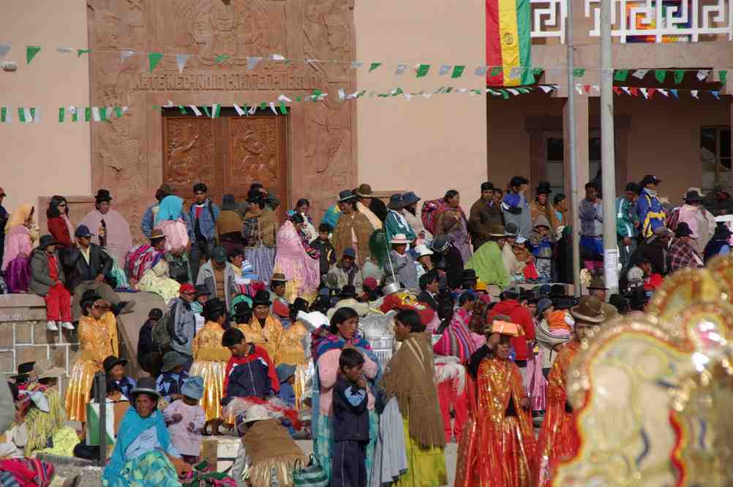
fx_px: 4729
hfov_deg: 8.9
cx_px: 366
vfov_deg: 5.9
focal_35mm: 232
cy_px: 244
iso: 100
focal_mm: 155
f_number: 8
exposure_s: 1/250
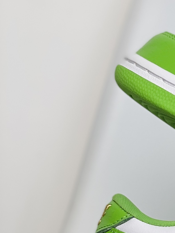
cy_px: 189
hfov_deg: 7.2
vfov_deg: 9.8
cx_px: 336
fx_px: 1355
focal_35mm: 201
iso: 20
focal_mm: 6
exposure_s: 1/128
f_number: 2
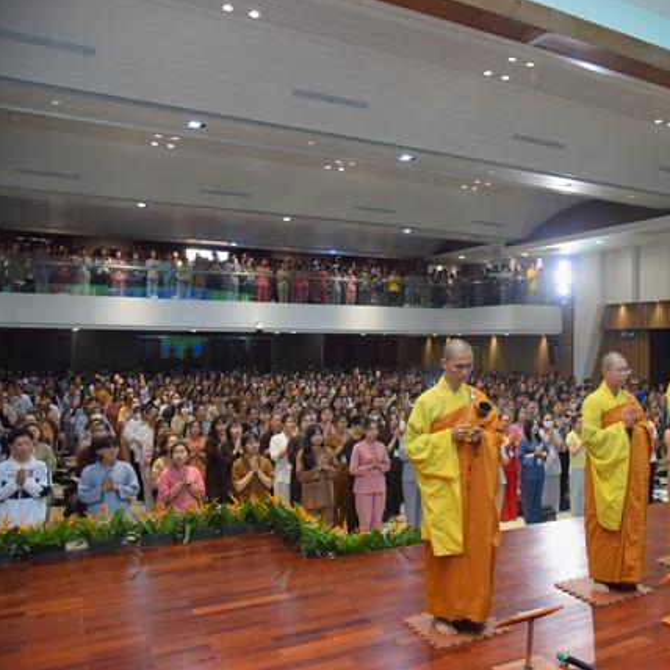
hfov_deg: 50.3
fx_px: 679
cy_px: 334
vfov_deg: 52.5
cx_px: 504
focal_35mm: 31
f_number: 5.6
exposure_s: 1/160
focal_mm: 24
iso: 1250
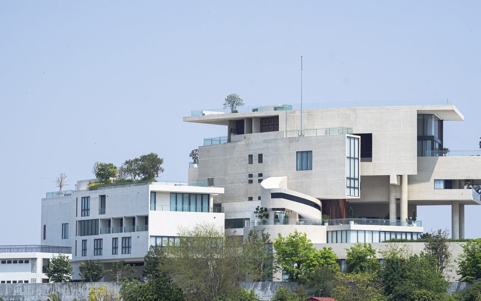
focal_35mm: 156
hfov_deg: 13.4
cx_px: 253
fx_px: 2045
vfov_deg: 8.4
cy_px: 156
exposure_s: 1/1250
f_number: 7.1
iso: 320
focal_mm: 135
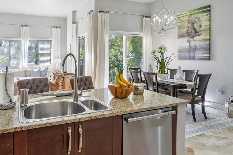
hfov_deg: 68.8
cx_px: 94
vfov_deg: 49.1
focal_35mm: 26
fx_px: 168
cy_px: 59
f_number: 8
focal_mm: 16
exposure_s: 1/13
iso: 400
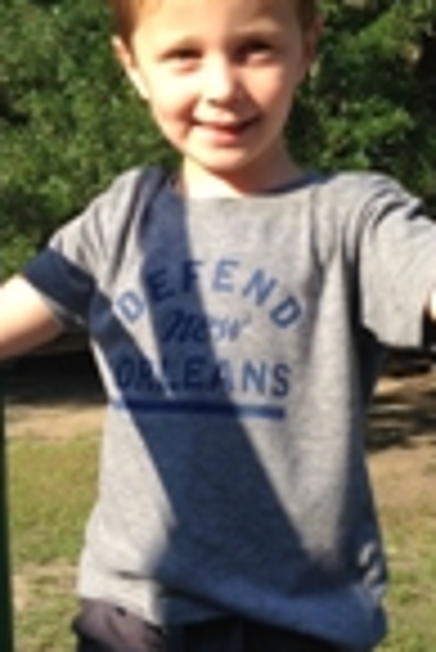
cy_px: 364
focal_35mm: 87
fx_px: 1577
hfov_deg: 15.7
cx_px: 225
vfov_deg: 23.3
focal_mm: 4.12
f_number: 2.4
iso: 50
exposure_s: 1/874
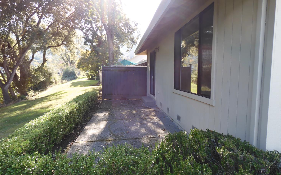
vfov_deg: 47.5
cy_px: 95
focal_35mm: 26
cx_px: 141
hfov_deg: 70.4
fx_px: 199
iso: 100
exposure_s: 1/100
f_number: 3.4
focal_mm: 4.3
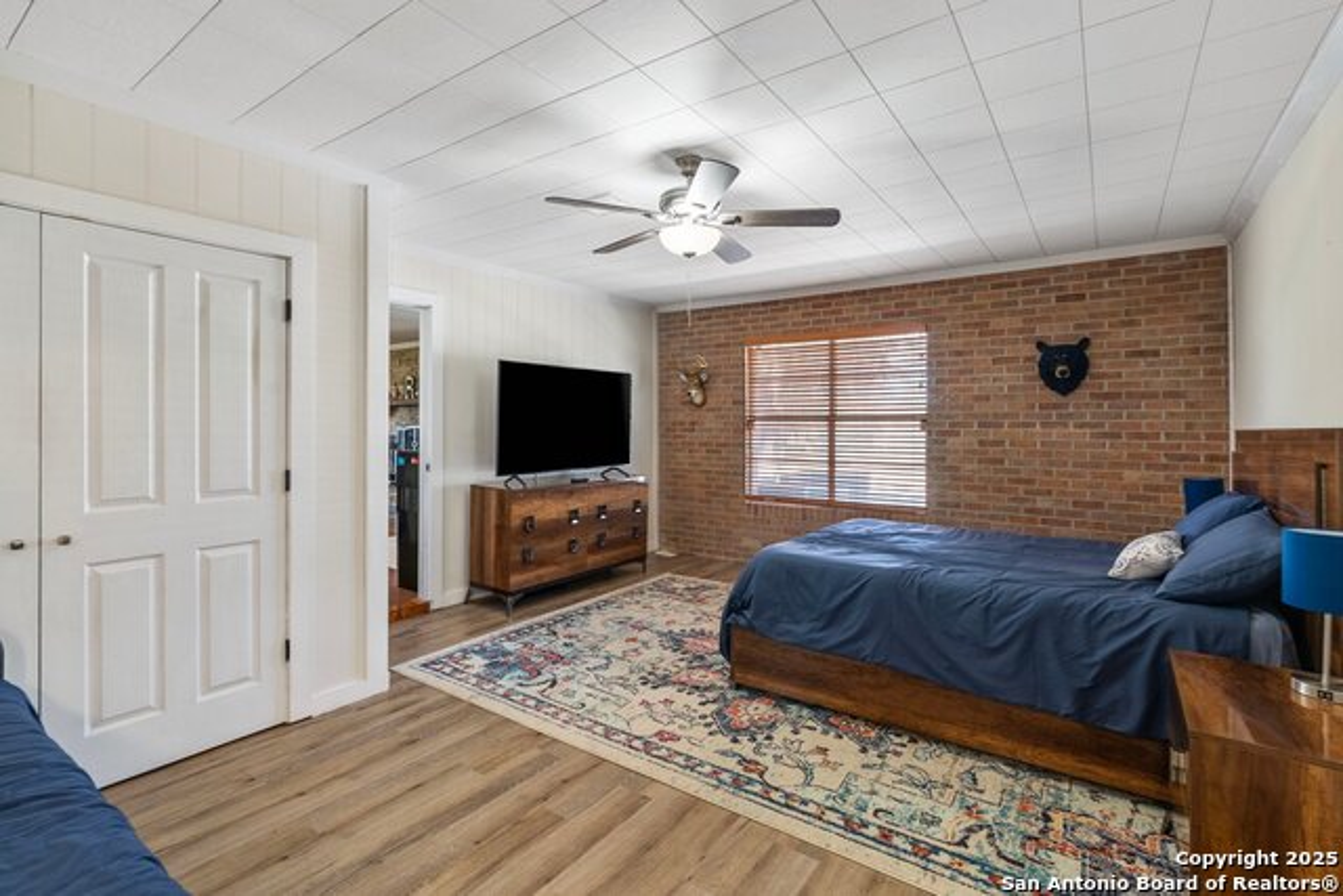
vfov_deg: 73.8
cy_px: 448
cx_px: 672
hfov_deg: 96.7
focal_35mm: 16
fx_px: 597
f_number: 9
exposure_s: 1/2
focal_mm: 16
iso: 640
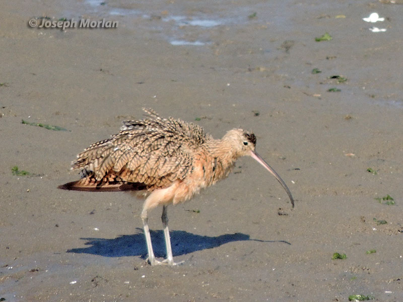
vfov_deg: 1.9
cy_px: 151
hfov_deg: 2.5
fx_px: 9314
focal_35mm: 800
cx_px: 202
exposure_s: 1/1000
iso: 360
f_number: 5.2
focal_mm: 142.6
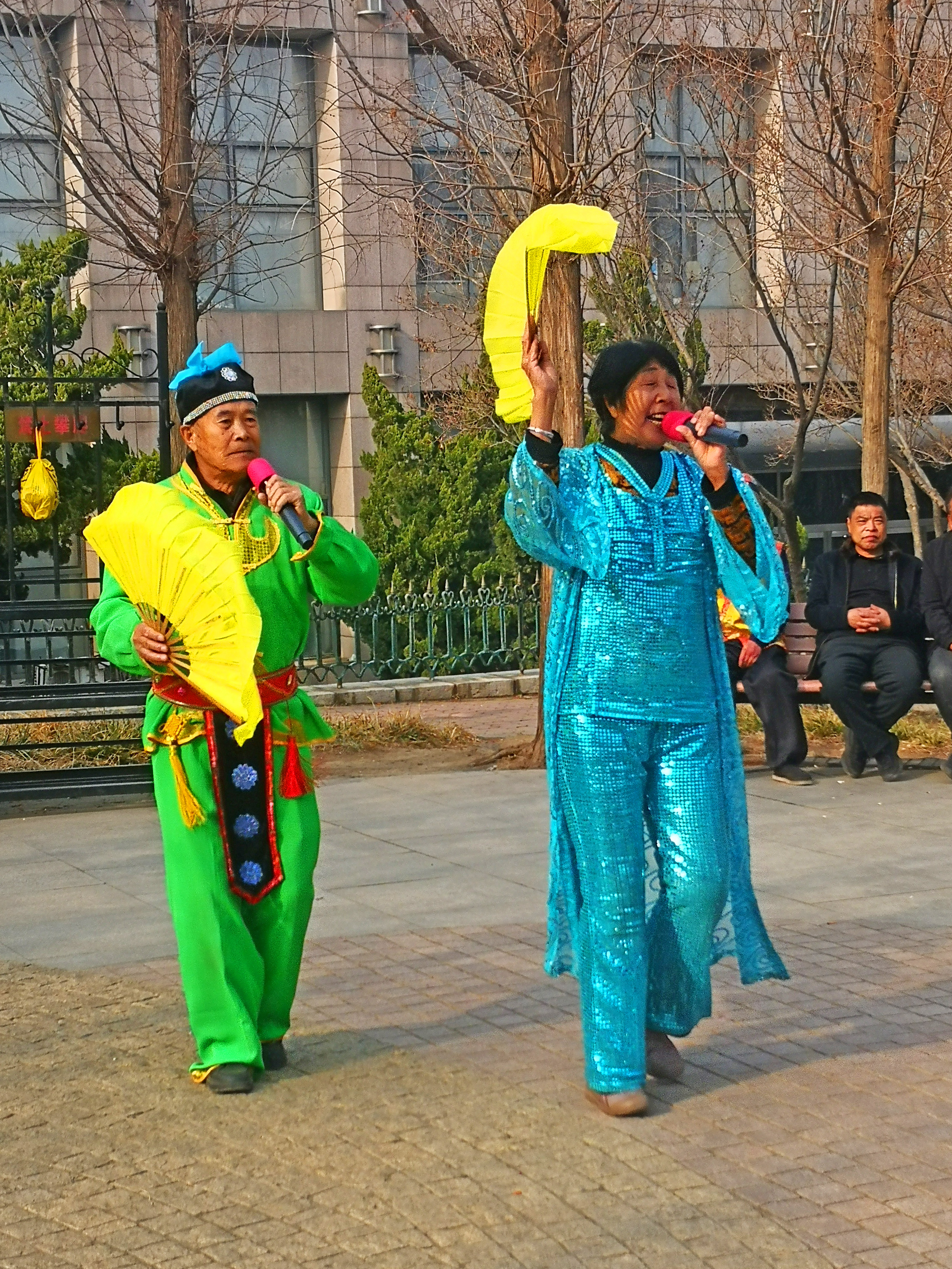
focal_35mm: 54
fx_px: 1980
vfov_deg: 35.5
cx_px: 476
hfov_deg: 27.0
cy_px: 634
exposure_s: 1/673
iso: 50
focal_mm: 3.95
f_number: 1.6
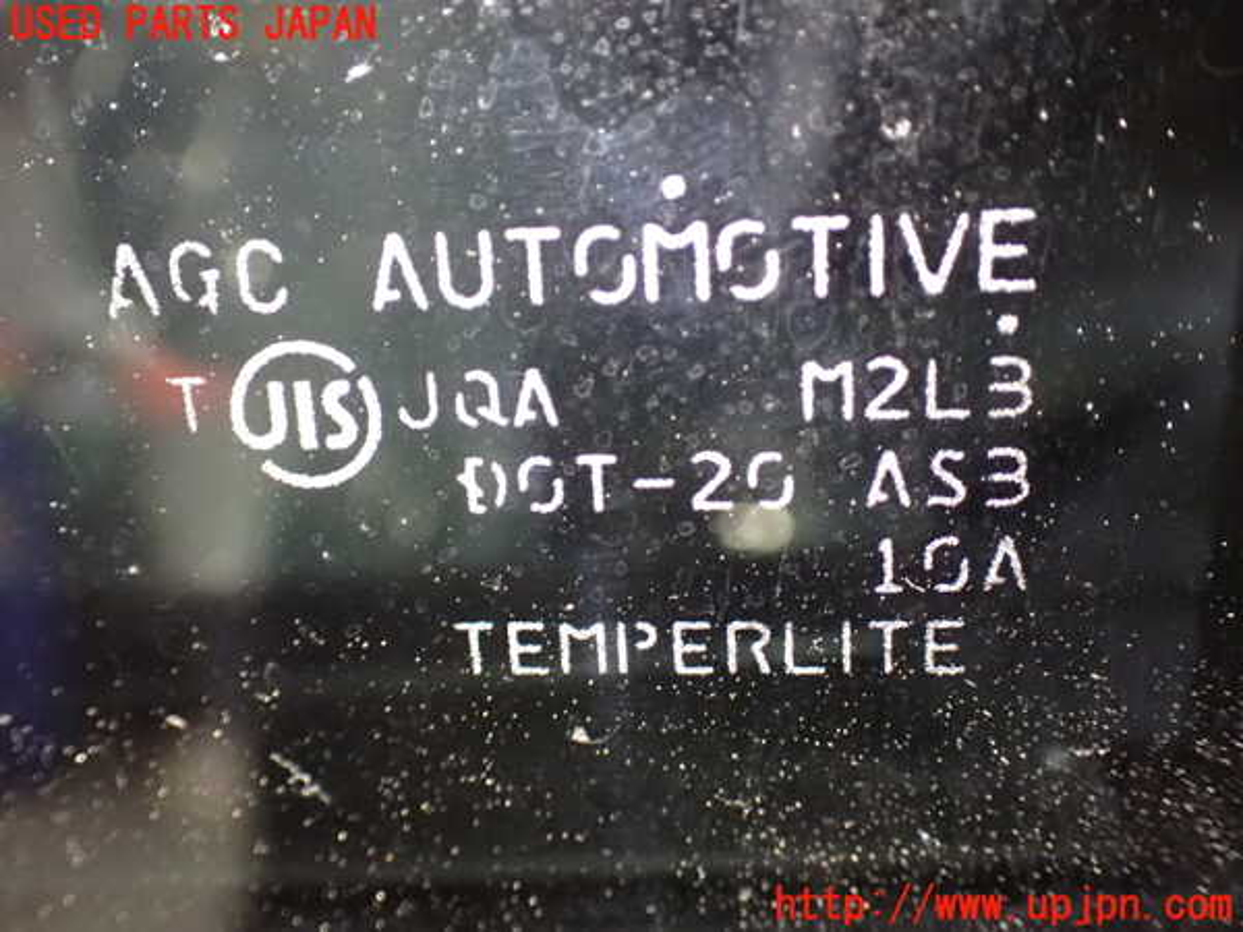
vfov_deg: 35.1
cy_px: 466
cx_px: 622
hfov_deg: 45.8
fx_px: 1472
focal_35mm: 41
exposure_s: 1/25
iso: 1600
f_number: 2.8
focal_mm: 7.31
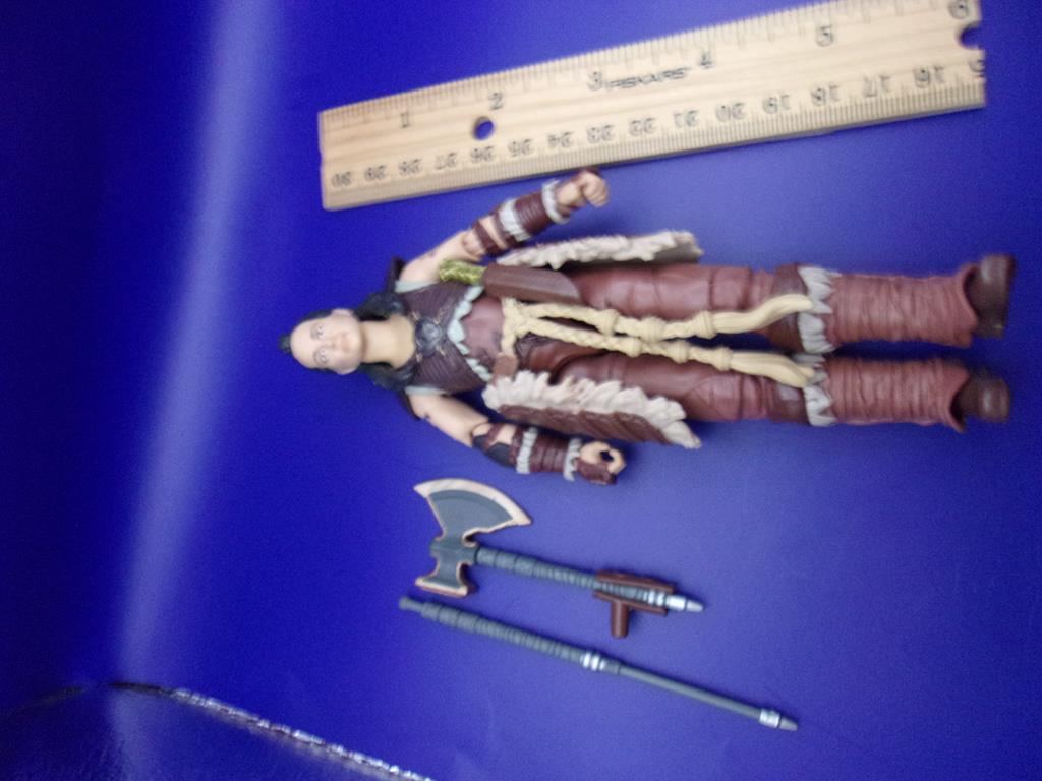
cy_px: 390
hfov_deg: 65.3
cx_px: 521
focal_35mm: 27
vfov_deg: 51.4
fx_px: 813
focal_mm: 4.9
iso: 483
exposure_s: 1/17
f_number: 3
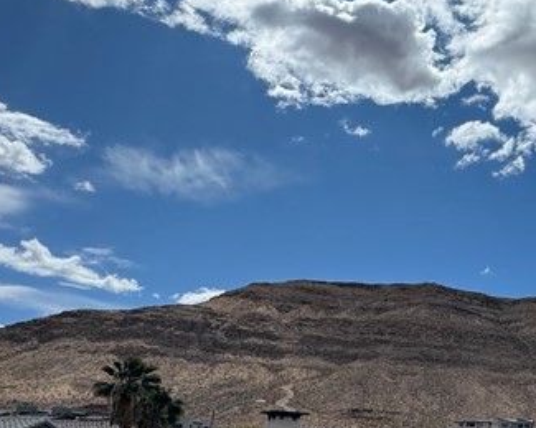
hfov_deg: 36.3
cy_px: 278
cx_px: 590
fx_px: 682
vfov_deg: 34.6
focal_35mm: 43
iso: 40
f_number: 2.2
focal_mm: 2.22
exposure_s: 1/4132
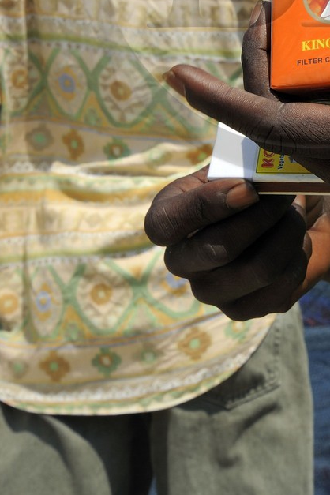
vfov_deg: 20.0
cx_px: 315
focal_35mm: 97
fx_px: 1334
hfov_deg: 13.9
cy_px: -69
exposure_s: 1/250
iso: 200
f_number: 13
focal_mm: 38
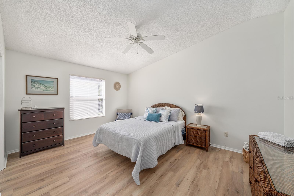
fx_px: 114
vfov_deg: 81.2
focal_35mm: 14
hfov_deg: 104.3
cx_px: 147
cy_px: 98
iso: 100
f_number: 6.3
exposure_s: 1/15
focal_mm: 14
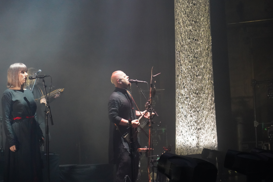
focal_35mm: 105
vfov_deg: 13.0
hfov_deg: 19.5
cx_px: 136
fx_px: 796
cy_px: 91
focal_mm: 105
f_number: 4
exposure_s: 1/160
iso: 12800
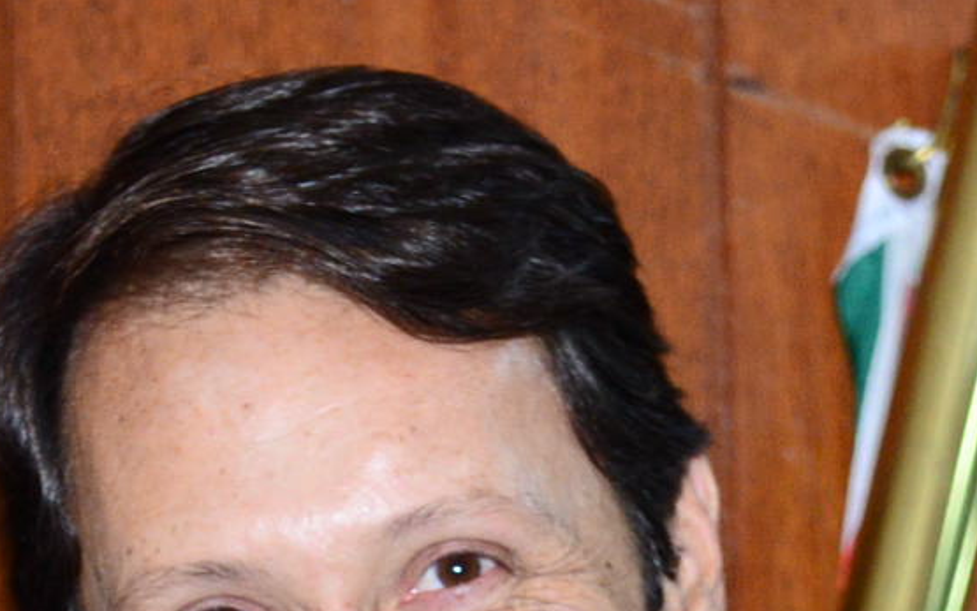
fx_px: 10305
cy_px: 1567
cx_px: -51
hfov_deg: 5.4
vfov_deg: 3.3
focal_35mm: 387
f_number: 5.6
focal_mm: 70
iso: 2000
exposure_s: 1/125
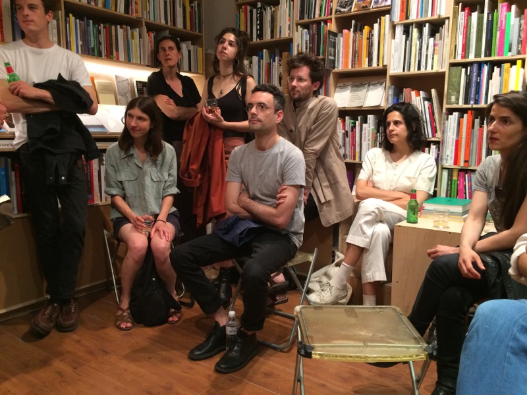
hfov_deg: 61.7
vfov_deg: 48.2
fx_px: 442
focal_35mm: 29
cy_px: 198
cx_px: 264
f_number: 2.2
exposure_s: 1/33
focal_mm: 4.15
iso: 250
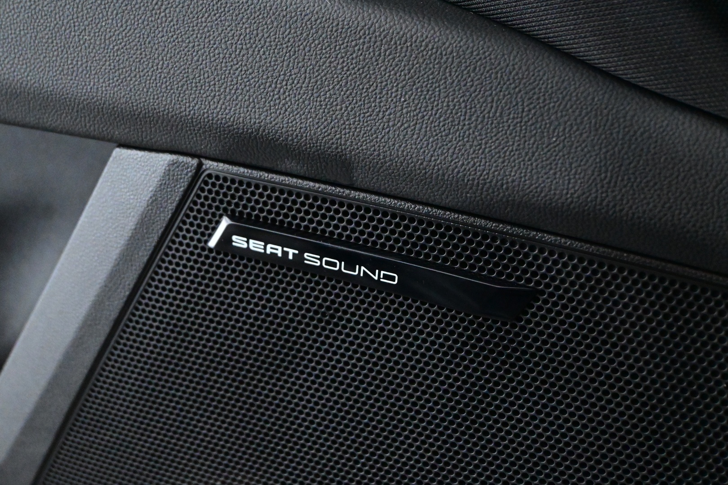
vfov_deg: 27.3
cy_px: 242
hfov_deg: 40.0
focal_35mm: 50
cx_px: 364
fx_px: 1001
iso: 10000
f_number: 5
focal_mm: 33
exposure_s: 1/50
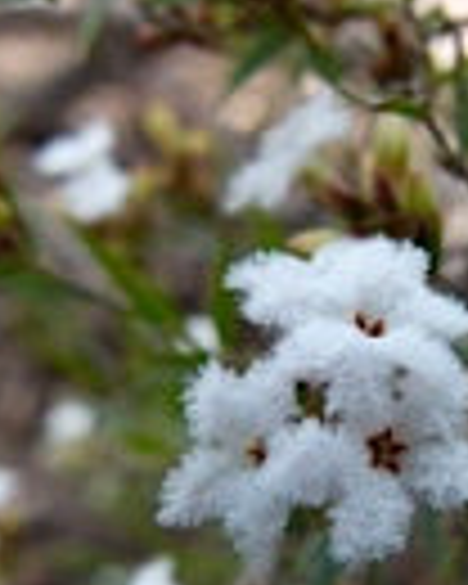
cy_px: 418
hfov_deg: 20.9
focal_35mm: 72
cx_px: 414
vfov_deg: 26.2
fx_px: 1247
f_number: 4
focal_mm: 4.5
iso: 100
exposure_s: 1/200
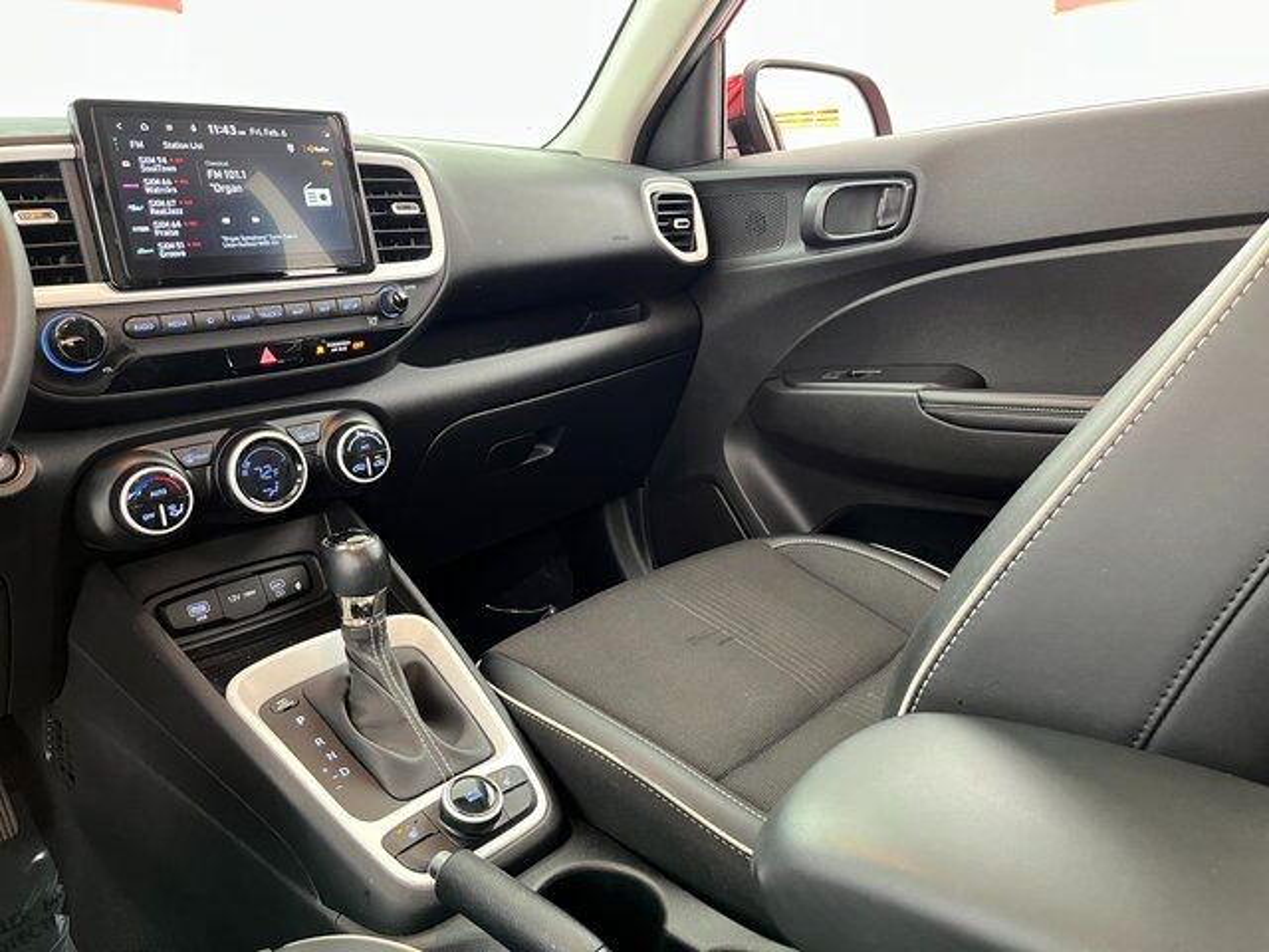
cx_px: 634
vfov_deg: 53.1
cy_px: 476
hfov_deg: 67.3
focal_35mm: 26
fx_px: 953
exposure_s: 1/30
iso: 640
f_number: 1.6
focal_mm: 5.1
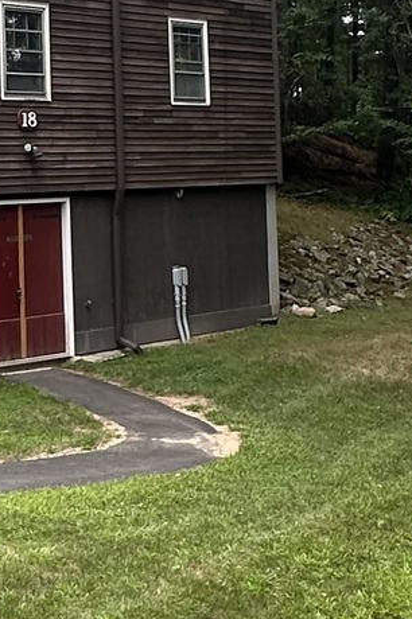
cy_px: 104
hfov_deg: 17.6
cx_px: -106
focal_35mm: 73
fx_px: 1255
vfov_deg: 27.1
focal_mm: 2.22
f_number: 2.2
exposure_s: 1/156
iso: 40
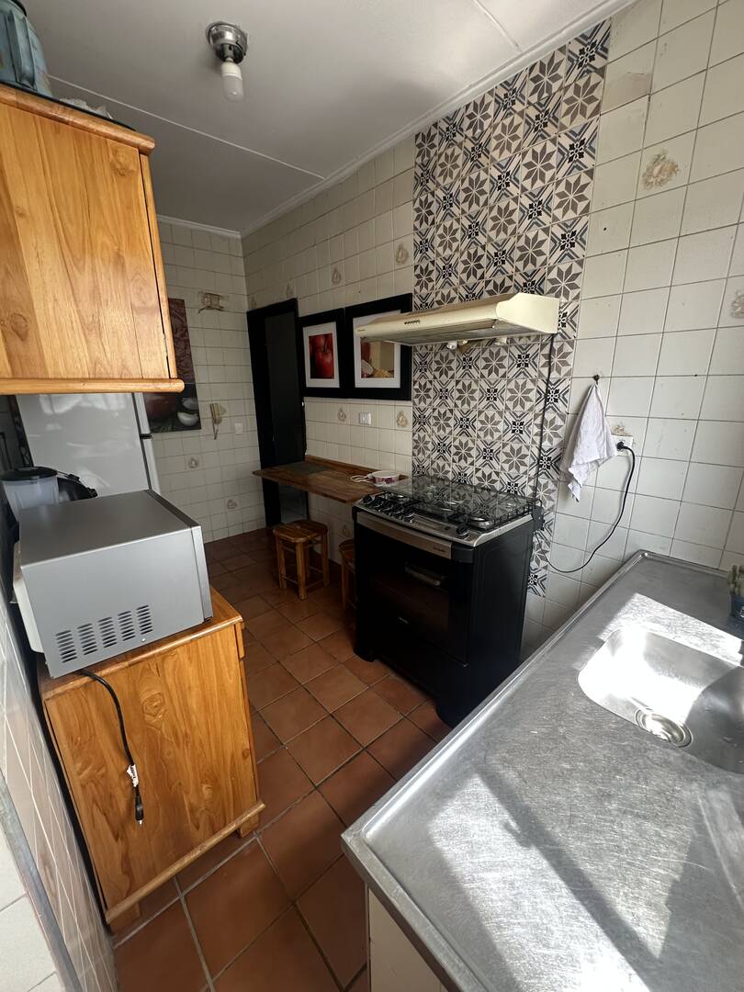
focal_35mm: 14
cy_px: 496
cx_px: 372
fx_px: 401
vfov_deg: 102.1
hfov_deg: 85.7
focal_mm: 2.22
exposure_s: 1/99
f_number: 2.2
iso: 160
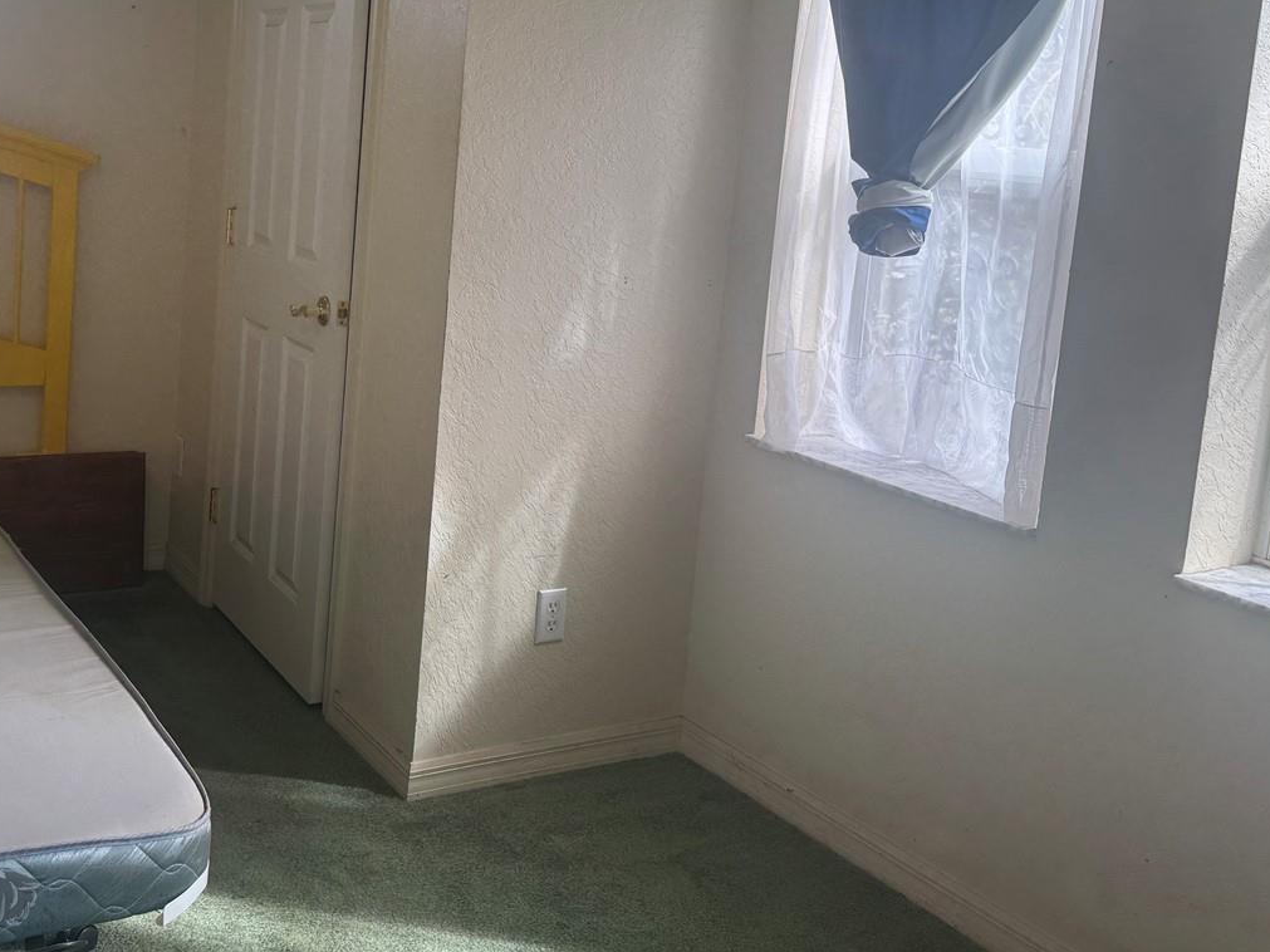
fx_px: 1394
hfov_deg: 48.3
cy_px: 280
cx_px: 443
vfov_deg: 37.1
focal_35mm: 38
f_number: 1.78
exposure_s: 1/120
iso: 80
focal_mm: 6.76
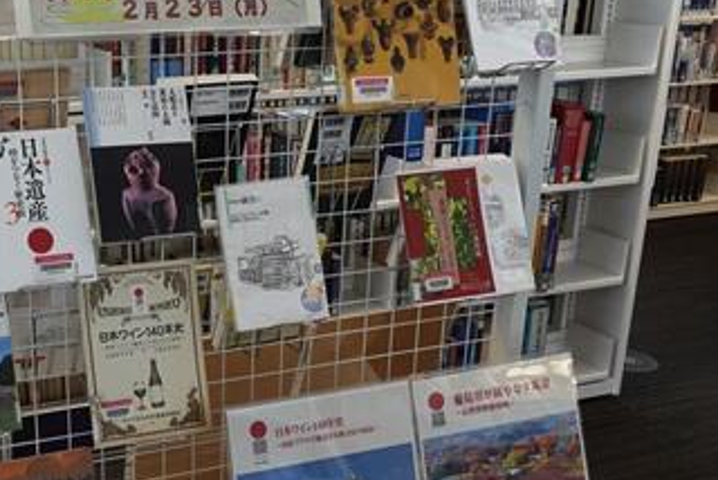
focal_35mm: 48
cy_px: 286
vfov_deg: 28.1
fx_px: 958
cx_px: 119
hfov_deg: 39.1
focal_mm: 8.8
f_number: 3.5
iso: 125
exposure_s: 1/30
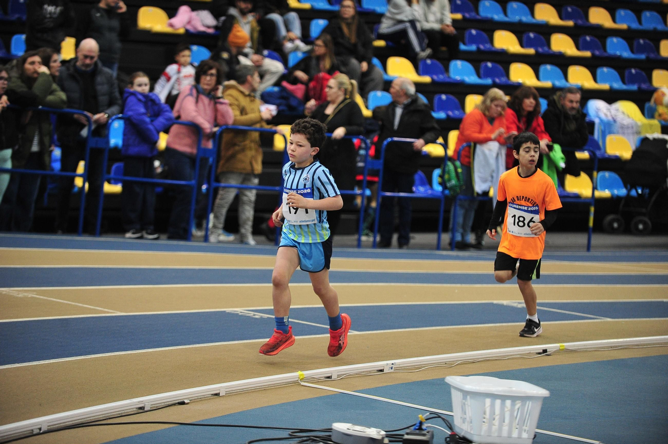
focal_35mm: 135
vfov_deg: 10.1
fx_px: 2504
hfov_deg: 15.2
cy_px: 222
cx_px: 334
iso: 3200
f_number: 2.8
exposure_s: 1/500
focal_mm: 135
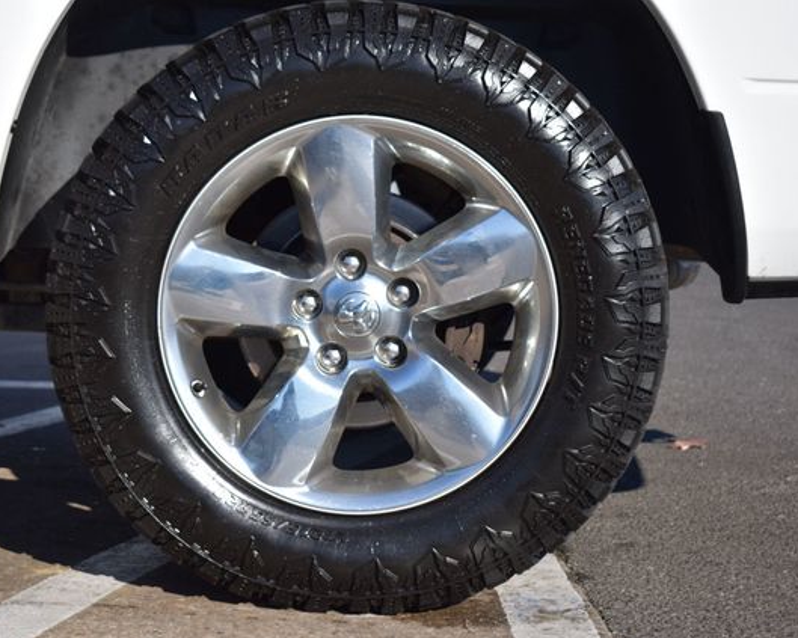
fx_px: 1808
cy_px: 320
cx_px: 323
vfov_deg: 20.0
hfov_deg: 24.8
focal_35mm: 77
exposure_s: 1/1000
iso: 200
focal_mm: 45
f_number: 5
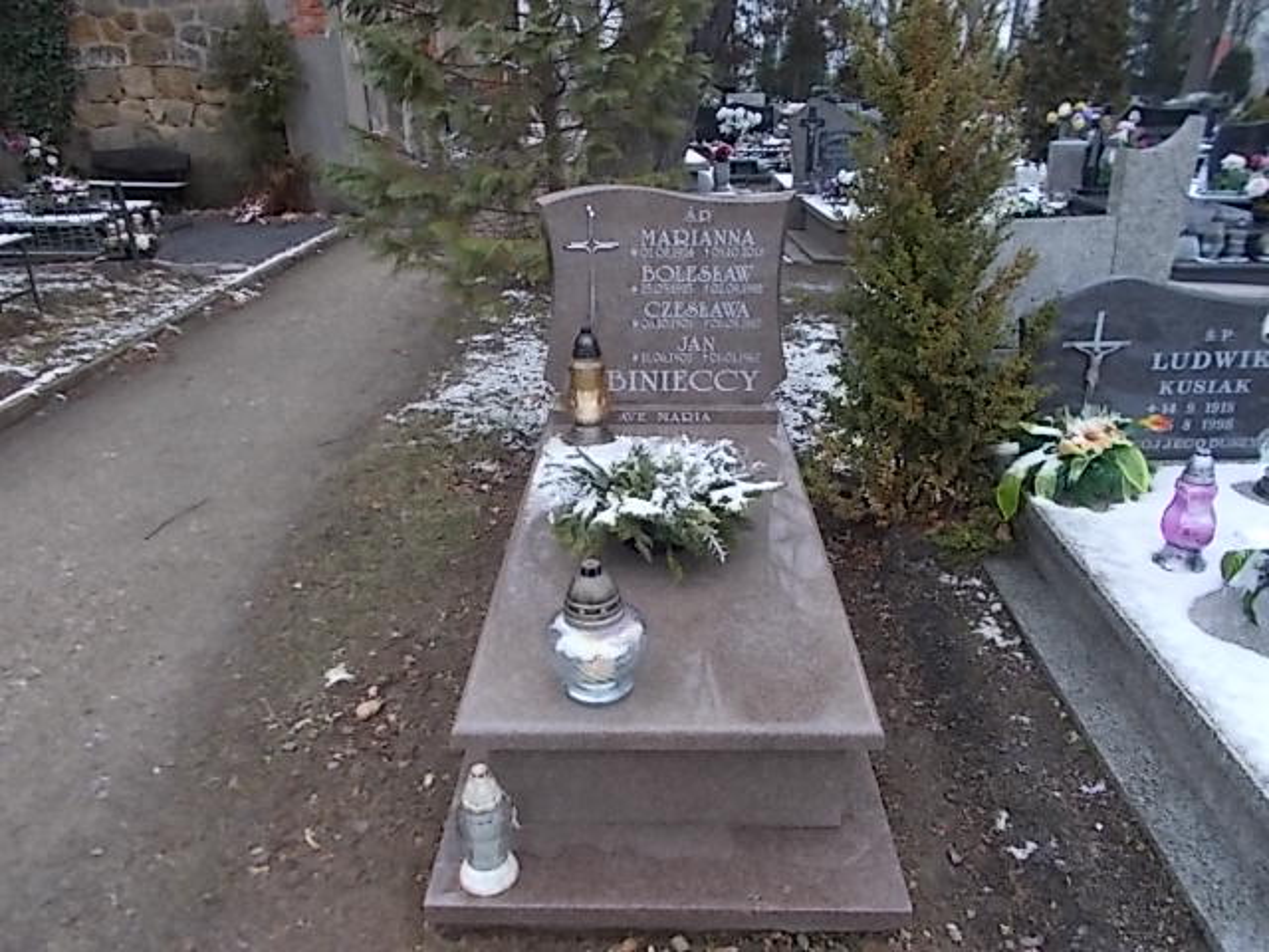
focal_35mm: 26
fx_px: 953
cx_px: 634
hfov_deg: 67.3
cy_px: 476
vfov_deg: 53.1
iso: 80
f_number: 3.2
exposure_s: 1/50
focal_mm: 4.6
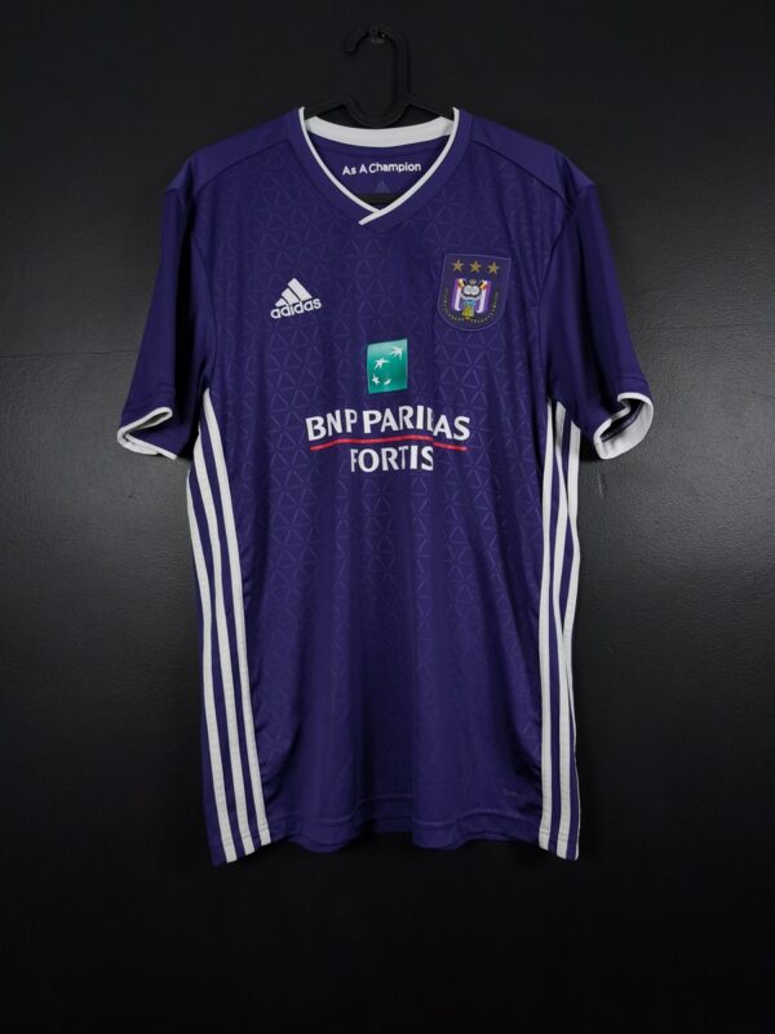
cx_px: 388
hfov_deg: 58.9
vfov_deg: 73.9
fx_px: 687
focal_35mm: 23
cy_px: 517
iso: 400
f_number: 1.6
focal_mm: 6.57
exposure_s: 1/160
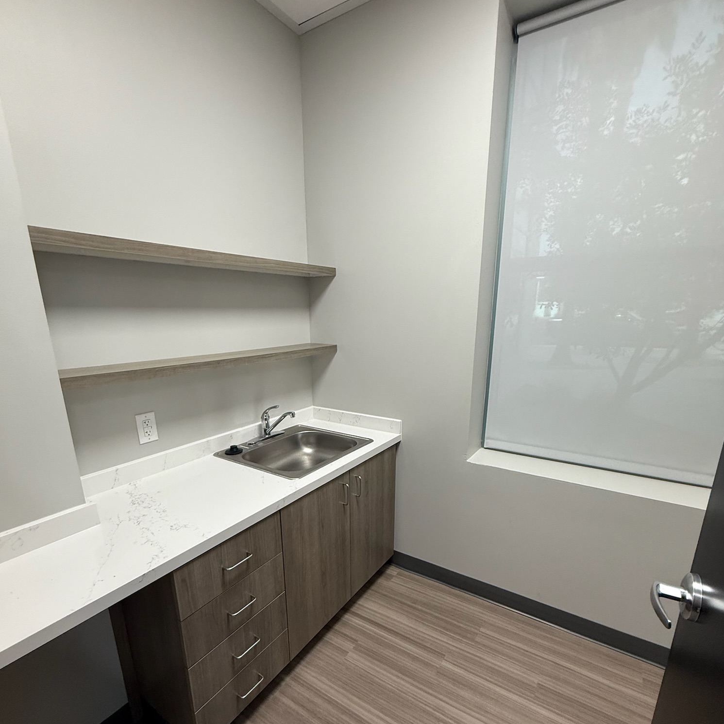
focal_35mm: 17
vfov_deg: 83.2
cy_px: 423
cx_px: 357
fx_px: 402
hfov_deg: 84.0
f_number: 2.2
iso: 250
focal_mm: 2.22
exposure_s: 1/120
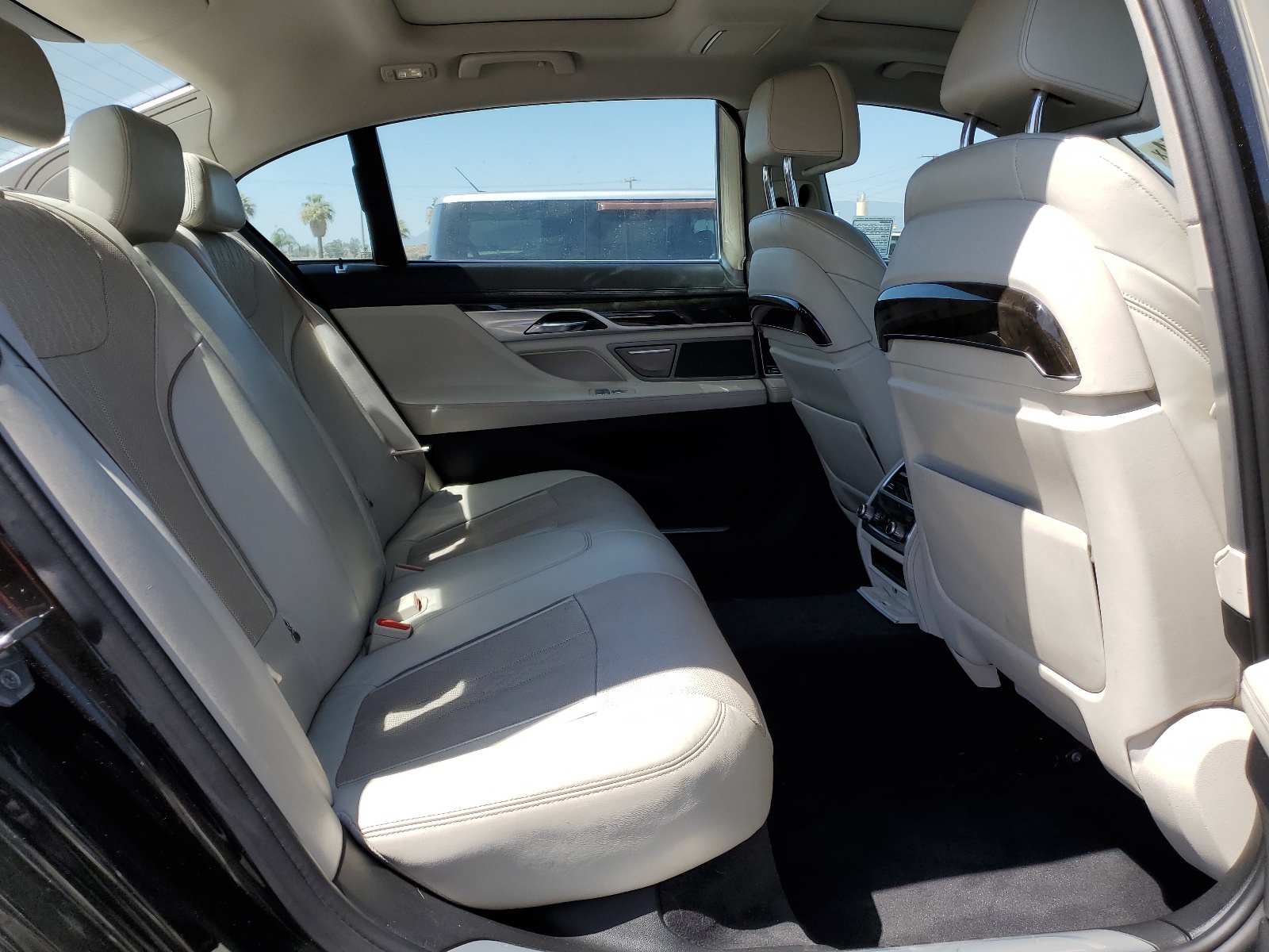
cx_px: 634
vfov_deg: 53.1
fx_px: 953
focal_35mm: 26
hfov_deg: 67.3
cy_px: 476
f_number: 1.5
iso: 50
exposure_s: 1/1667
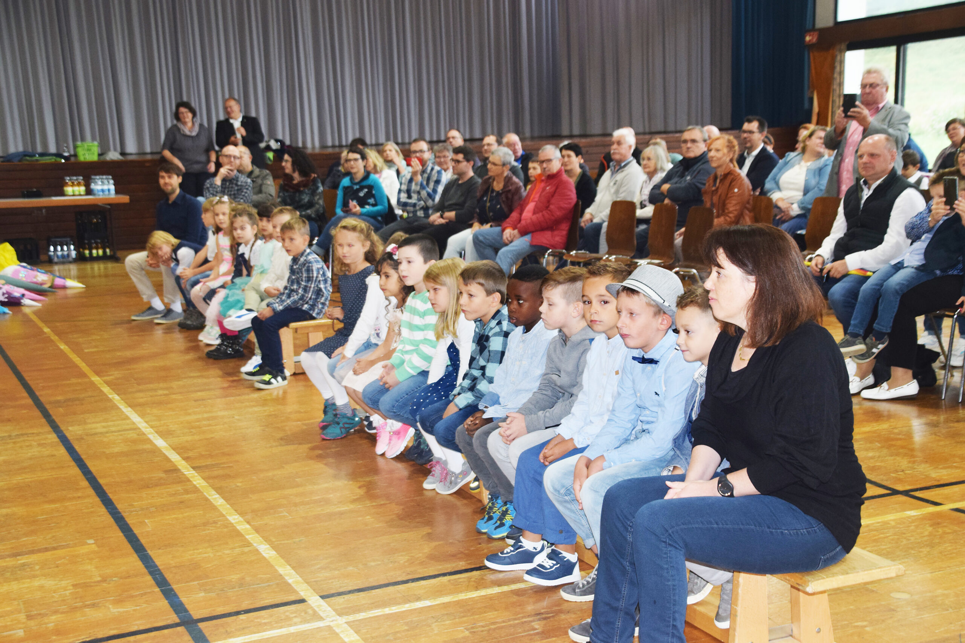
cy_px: 322
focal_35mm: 52
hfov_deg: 37.8
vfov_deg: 25.8
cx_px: 482
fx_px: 1407
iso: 1000
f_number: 4.5
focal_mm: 35
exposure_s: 1/60
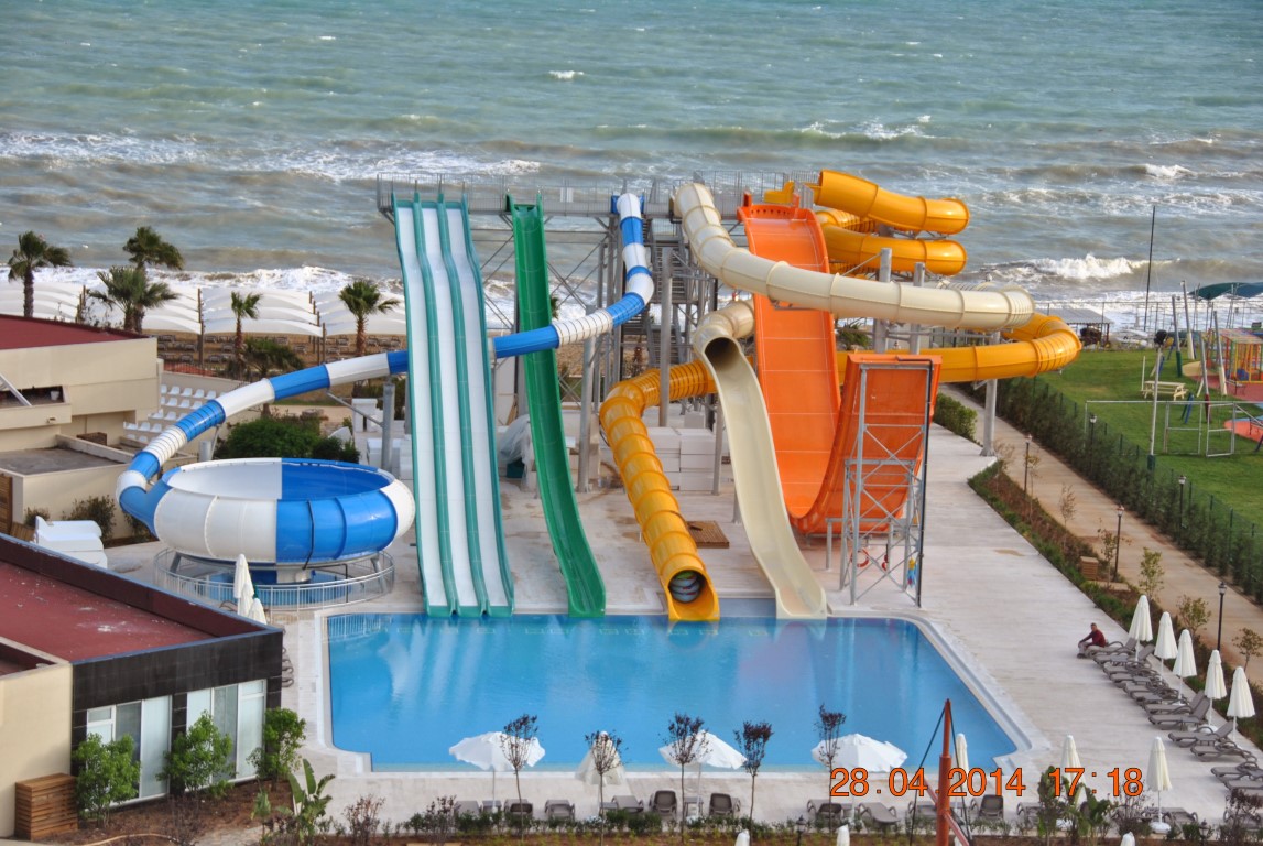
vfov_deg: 15.2
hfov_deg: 22.6
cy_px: 423
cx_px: 632
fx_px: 3161
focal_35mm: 90
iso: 180
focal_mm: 60
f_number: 5.6
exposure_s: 1/500
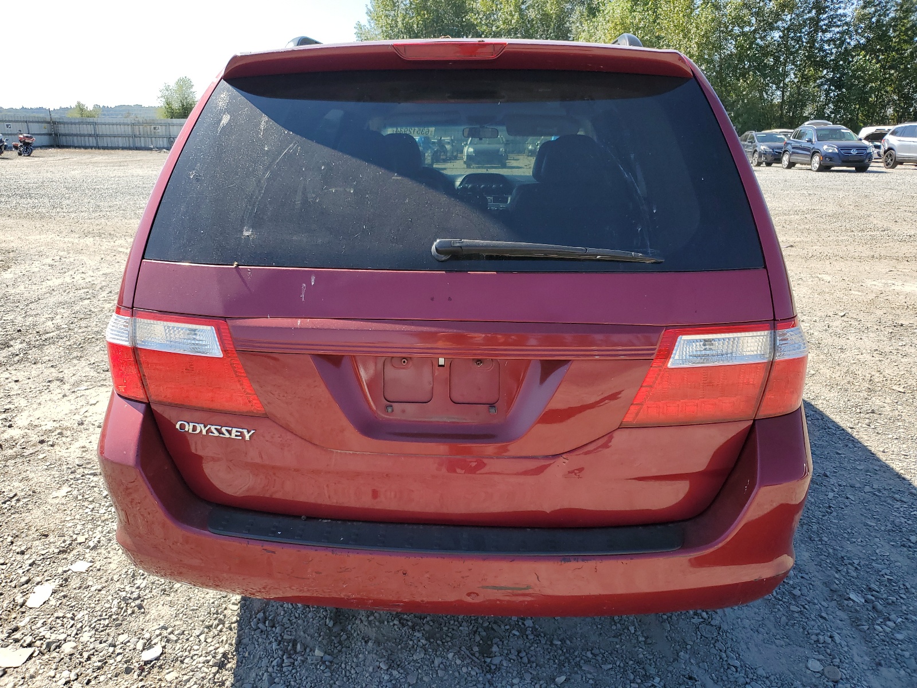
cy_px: 344
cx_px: 458
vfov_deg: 53.1
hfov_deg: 67.3
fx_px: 689
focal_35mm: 26
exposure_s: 1/1250
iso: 50
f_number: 1.5
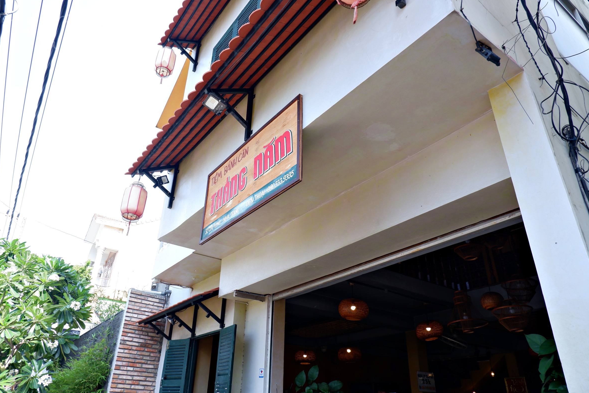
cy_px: 194
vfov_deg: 51.3
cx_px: 275
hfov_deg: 71.4
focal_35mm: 25
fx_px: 409
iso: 200
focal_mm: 15
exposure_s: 1/125
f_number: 5
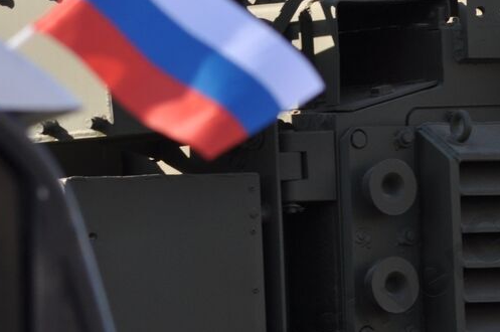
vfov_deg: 2.0
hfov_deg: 3.0
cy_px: 168
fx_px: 9654
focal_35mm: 696
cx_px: 614
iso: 200
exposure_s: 1/200
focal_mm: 180
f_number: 8
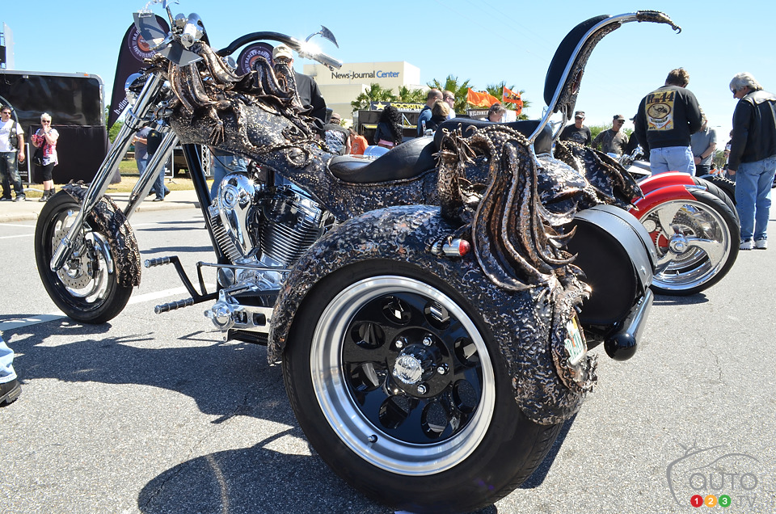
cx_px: 388
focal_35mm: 27
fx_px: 581
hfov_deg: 67.5
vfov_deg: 47.7
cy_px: 257
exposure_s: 1/60
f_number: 20
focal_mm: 18
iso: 320
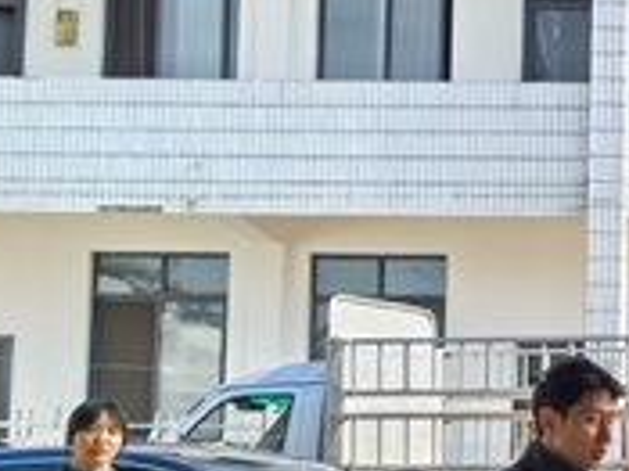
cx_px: 924
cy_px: 309
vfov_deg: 14.9
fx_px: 1798
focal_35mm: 99
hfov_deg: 17.9
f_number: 1.9
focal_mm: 5.52
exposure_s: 1/1949
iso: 50
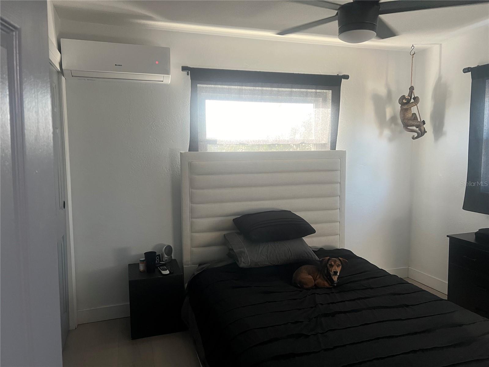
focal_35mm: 26
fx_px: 367
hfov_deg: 67.3
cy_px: 184
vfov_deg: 53.1
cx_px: 244
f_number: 1.5
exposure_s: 1/60
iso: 250
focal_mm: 5.7
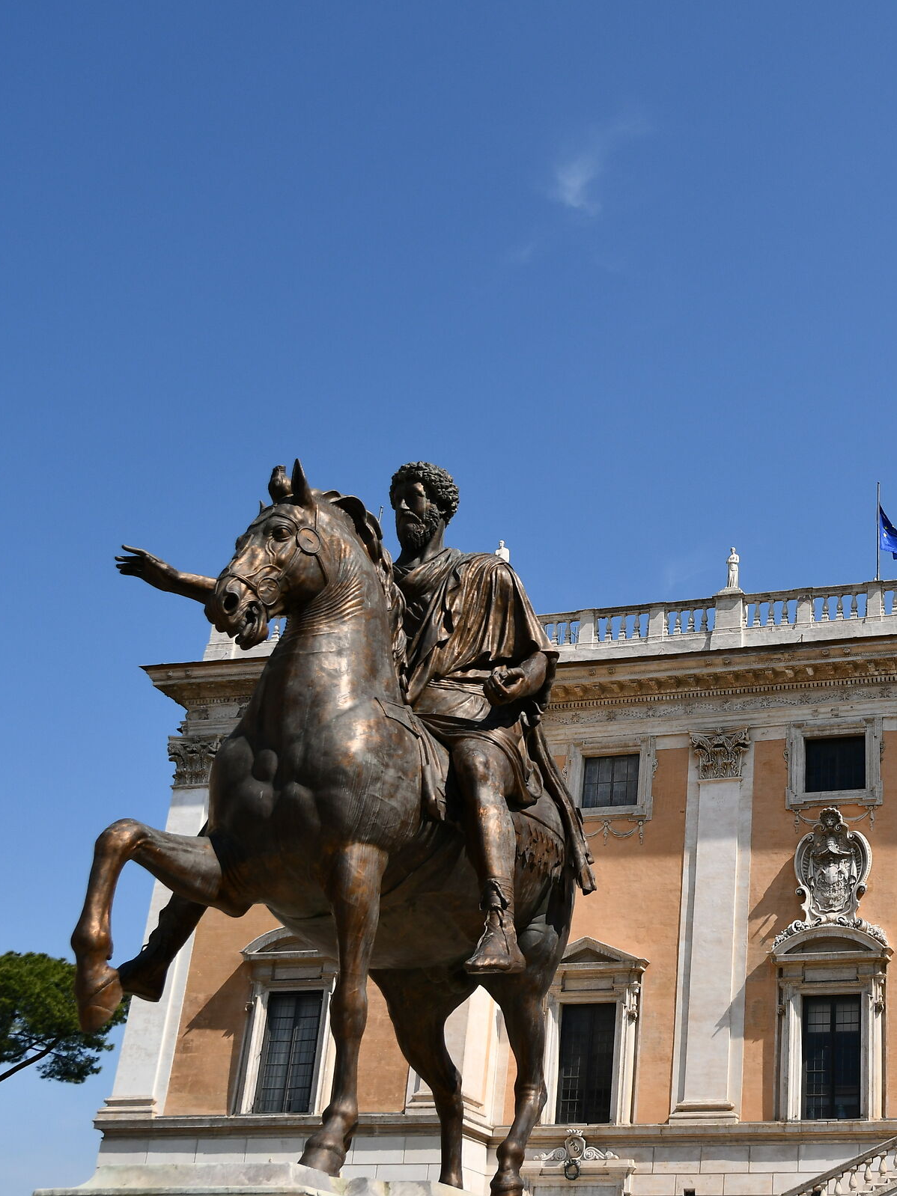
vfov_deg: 36.8
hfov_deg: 27.0
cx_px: 808
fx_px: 1797
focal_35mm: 52
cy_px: 598
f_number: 4.5
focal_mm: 24
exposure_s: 1/4000
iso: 200
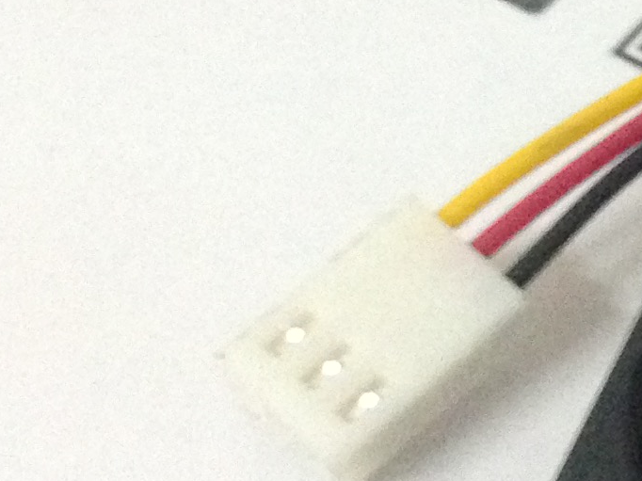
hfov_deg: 11.4
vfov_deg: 9.4
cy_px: 237
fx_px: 2929
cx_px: 1262
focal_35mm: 158
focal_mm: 4.12
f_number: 2.4
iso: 400
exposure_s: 1/15
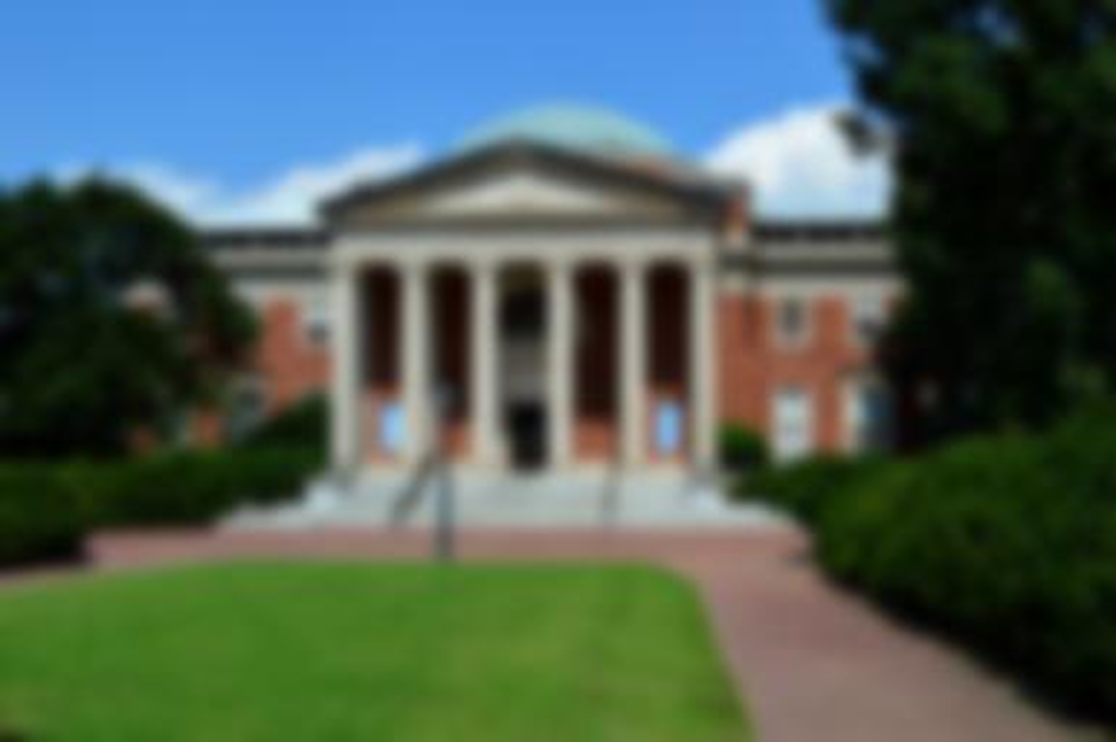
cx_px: 558
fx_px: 1347
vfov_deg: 30.8
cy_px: 371
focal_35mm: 44
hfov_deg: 45.0
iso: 200
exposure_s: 1/400
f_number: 11
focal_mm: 29
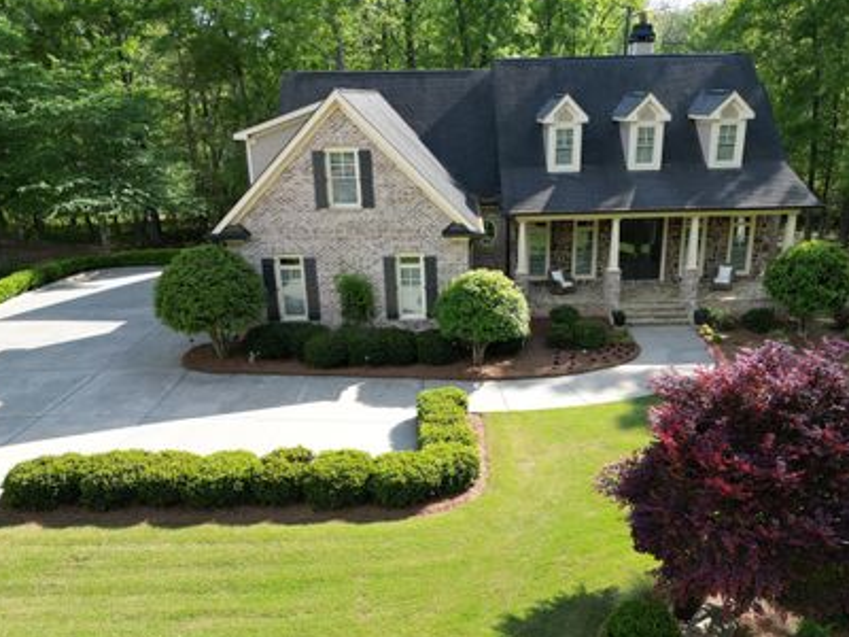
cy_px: 366
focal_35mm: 30
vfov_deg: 46.6
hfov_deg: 59.8
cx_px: 471
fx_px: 736
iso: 110
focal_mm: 6.72
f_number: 1.7
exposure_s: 1/725
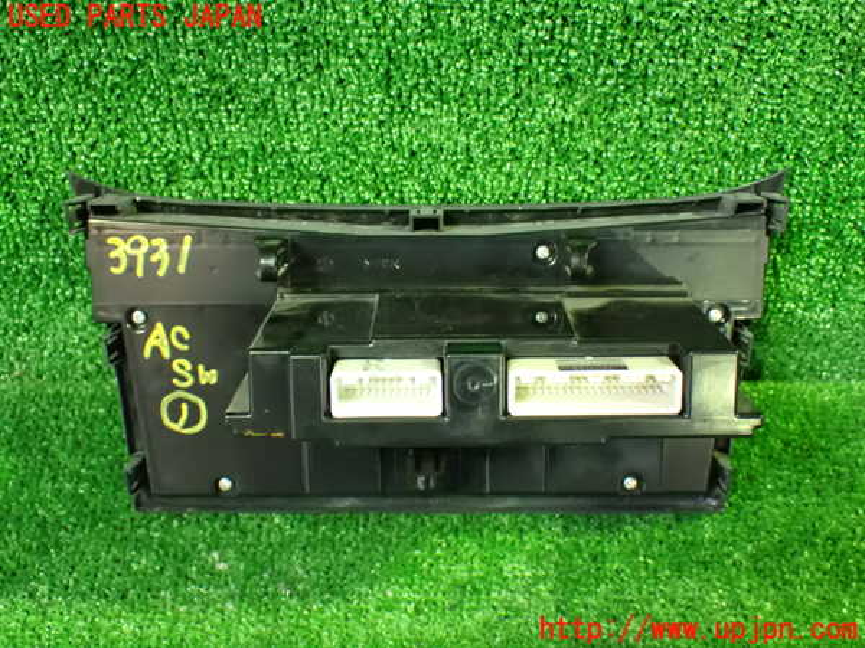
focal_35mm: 44
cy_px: 324
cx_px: 432
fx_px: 1099
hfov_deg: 42.9
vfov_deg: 32.9
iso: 1600
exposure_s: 1/40
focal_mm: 7.84
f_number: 2.9
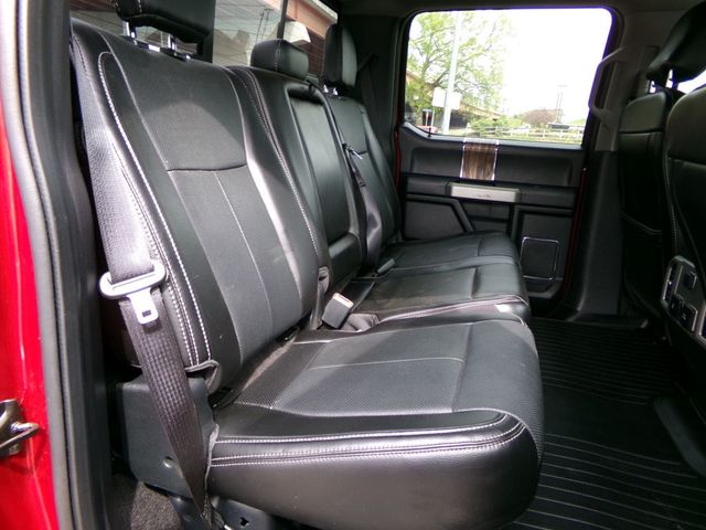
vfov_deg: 56.8
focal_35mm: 24
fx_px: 489
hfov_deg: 71.6
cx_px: 353
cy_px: 265
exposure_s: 1/60
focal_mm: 4.3
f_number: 3.7
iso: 151
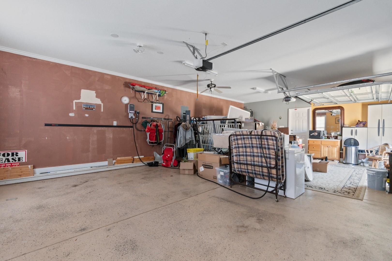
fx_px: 163
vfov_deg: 77.3
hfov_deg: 100.4
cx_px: 196
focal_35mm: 15
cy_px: 130
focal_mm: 10
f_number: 4.5
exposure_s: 1.3
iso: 100
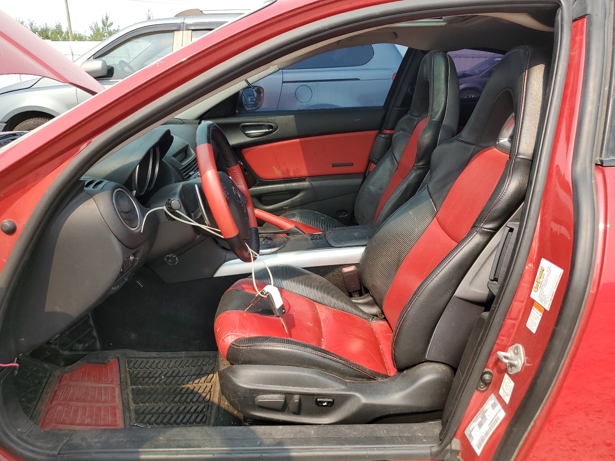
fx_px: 462
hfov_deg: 67.3
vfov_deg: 53.1
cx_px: 308
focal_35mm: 26
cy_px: 230
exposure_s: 1/1111
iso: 50
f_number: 1.5
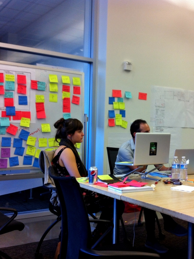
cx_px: 134
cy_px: 130
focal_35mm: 47
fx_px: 351
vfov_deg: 40.4
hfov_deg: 30.6
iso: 80
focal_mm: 3.85
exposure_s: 1/20
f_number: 2.8
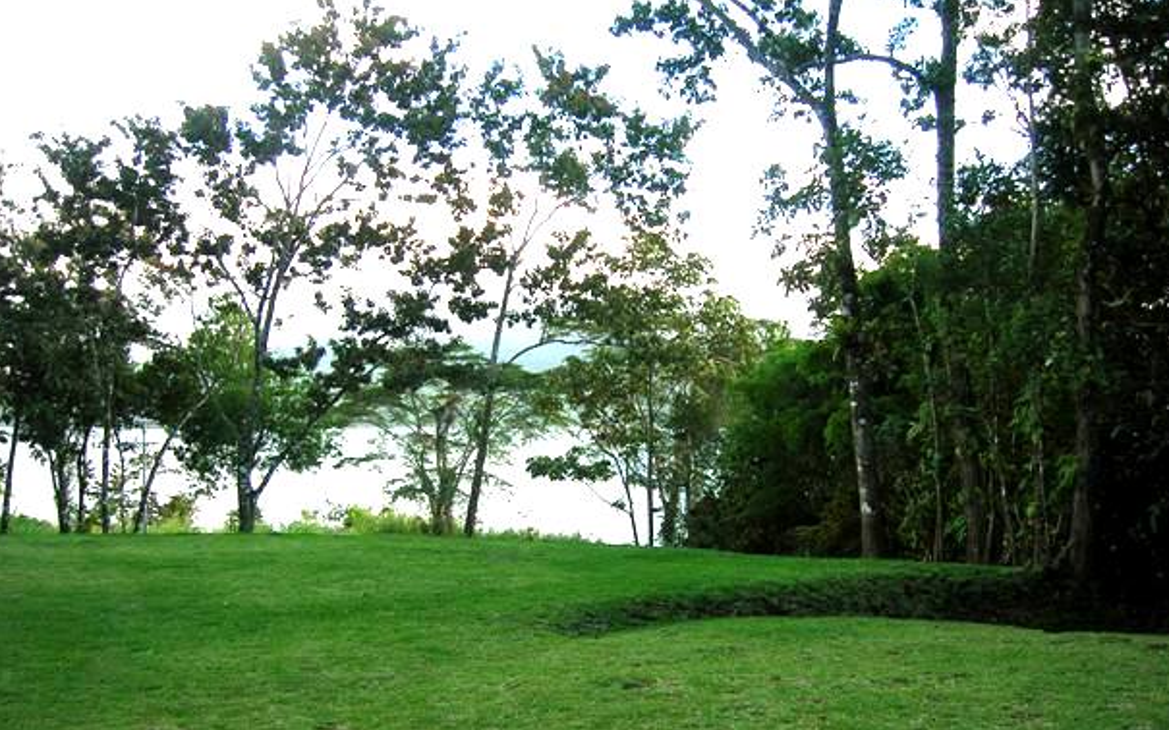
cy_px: 379
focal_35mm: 37
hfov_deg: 52.8
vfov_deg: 34.4
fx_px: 1179
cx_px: 592
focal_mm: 5.7
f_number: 2.9
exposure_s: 1/95
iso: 50
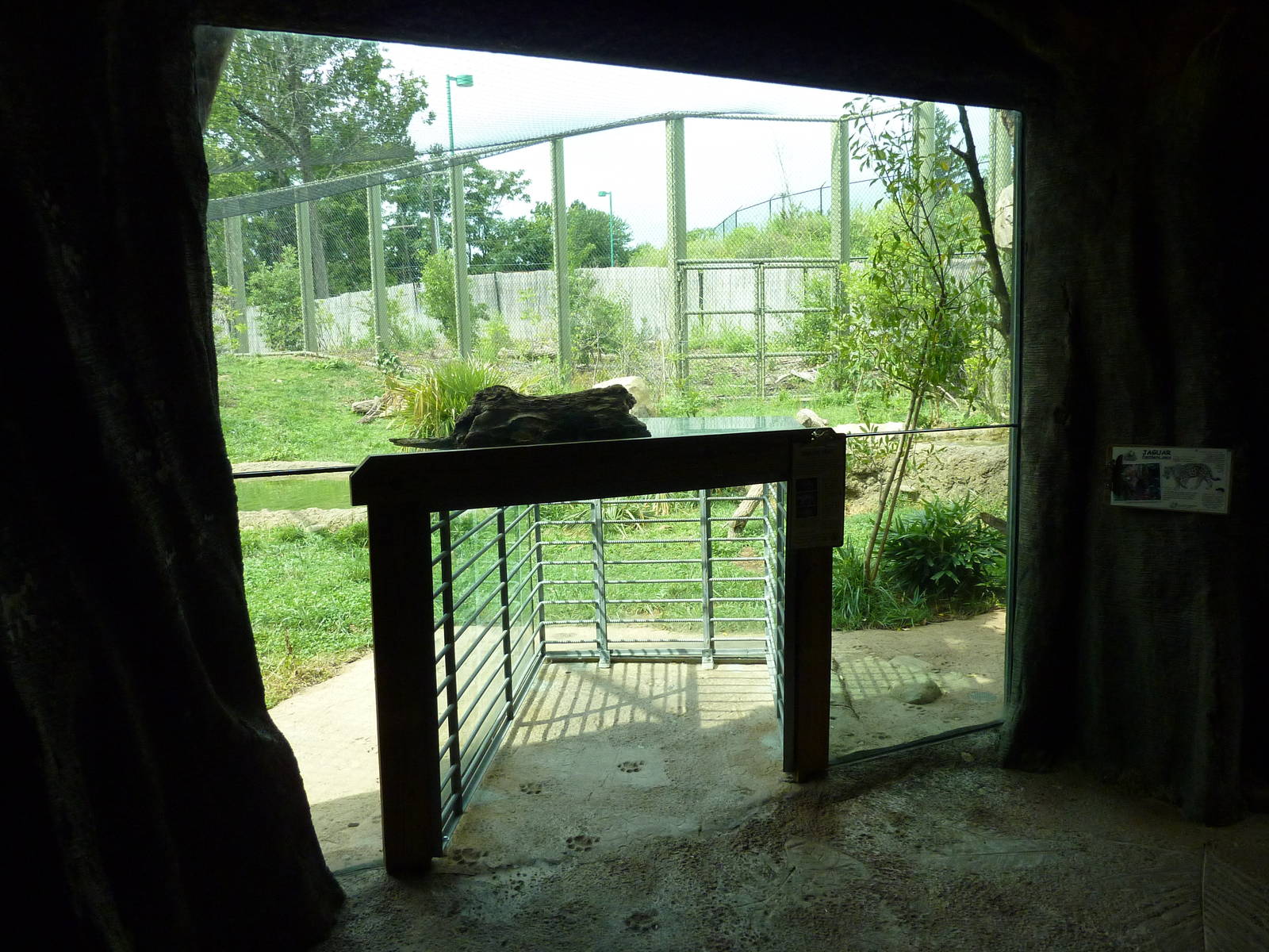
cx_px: 634
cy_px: 476
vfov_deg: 54.9
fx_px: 916
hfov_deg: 69.4
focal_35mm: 25
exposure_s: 1/500
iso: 200
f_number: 3.3
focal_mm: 4.1
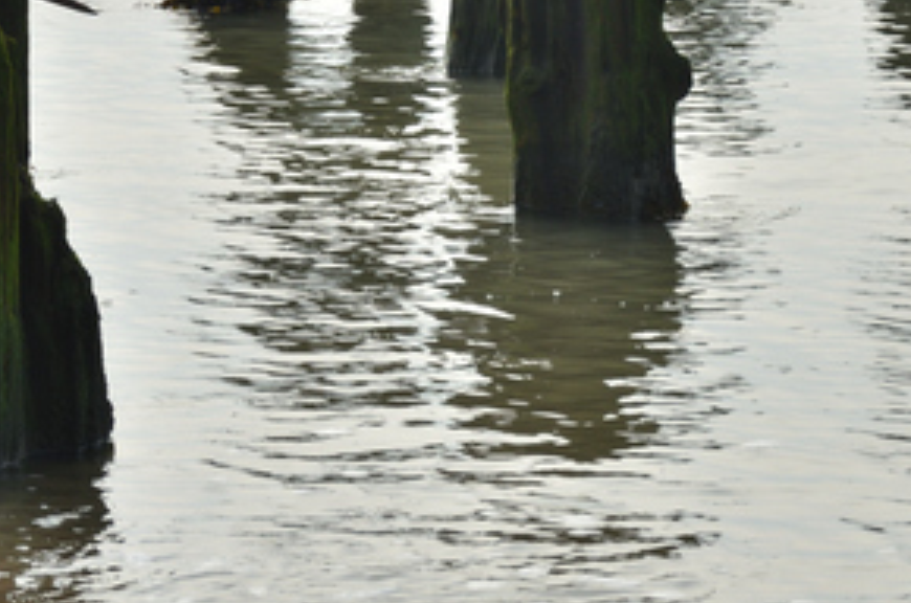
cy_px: -105
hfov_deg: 7.1
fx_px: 7323
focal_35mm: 290
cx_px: 798
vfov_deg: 4.7
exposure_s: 1/250
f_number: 10
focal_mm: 80
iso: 100
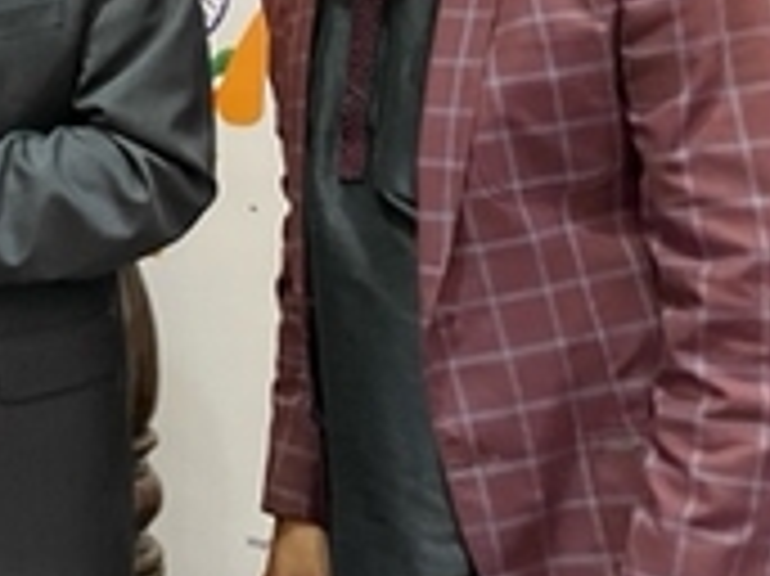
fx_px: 1623
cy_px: -76
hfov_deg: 22.9
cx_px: -306
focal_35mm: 73
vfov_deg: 19.2
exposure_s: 1/50
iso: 400
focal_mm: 4.2
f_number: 1.6
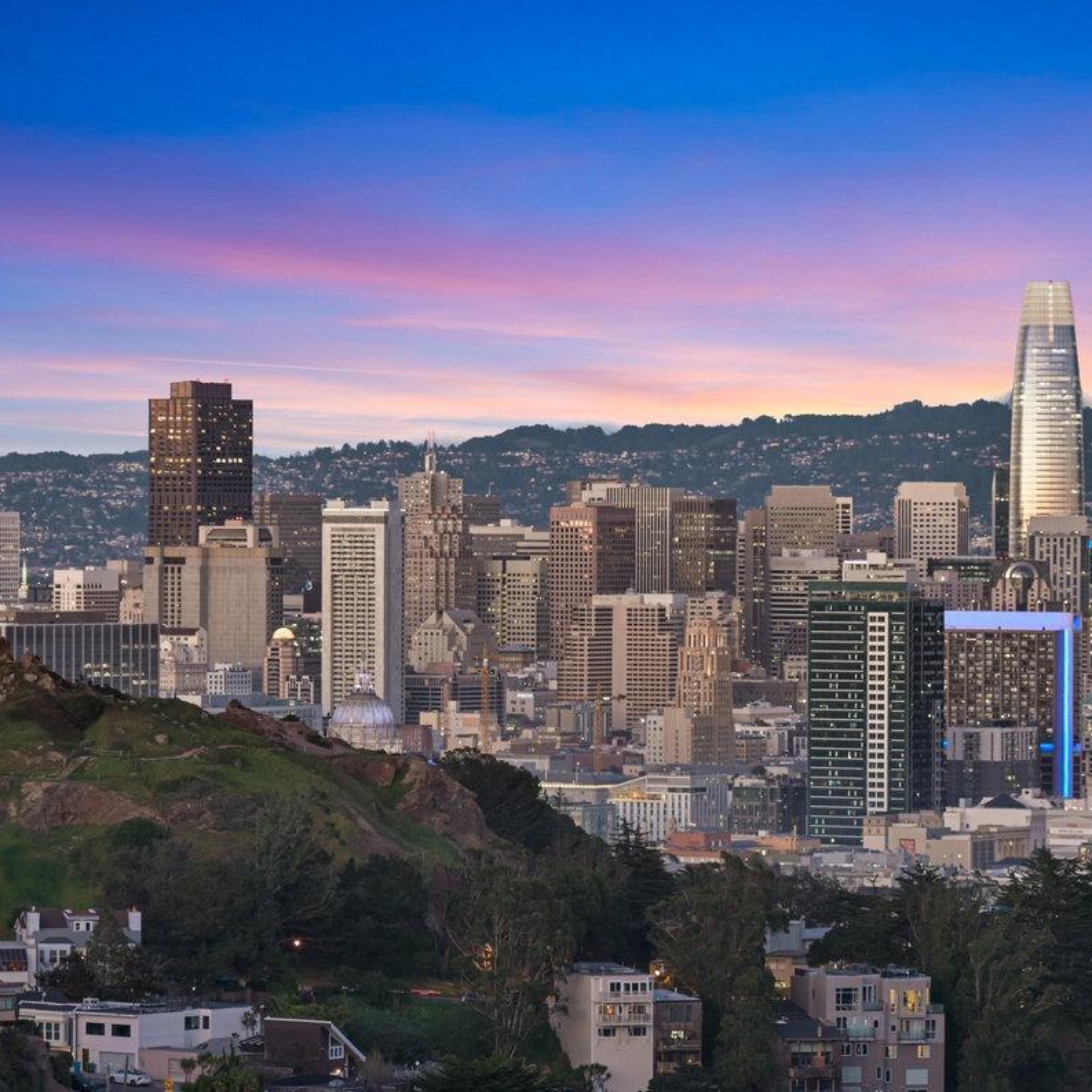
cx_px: 460
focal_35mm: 212
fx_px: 7566
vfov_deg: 8.3
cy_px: 544
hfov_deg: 8.3
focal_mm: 165
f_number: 11
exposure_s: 1/2.5
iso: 400
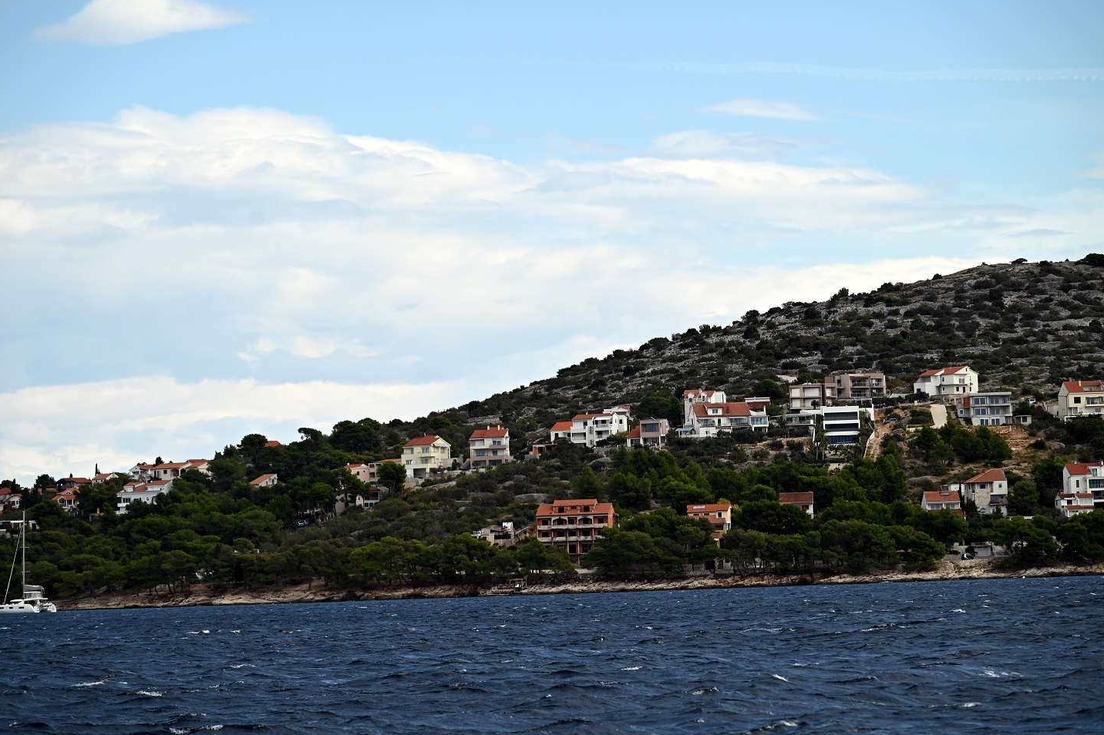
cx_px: 539
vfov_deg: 10.5
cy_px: 357
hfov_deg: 15.7
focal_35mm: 131
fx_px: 4016
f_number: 6.3
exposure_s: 1/640
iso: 100
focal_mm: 125
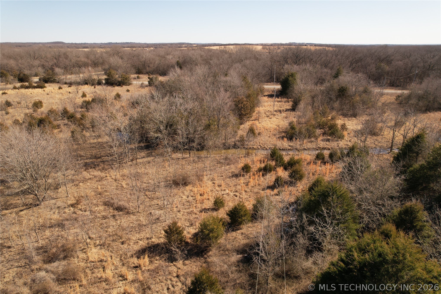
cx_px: 220
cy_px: 147
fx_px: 269
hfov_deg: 78.6
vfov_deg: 57.2
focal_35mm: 22
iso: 160
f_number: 2.8
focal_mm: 8.38
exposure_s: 1/1600
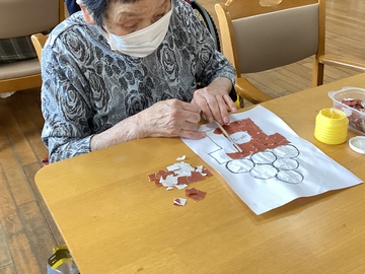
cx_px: 201
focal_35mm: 43
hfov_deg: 43.8
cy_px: 94
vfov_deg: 33.3
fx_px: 453
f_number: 2.4
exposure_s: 1/60
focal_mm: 3.3
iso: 200
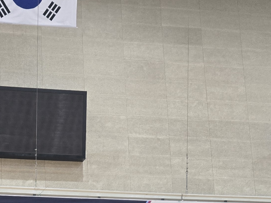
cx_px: 1
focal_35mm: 84
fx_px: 658
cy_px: 368
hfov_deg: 22.4
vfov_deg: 15.2
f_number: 1.8
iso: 200
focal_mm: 5.4
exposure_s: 1/120
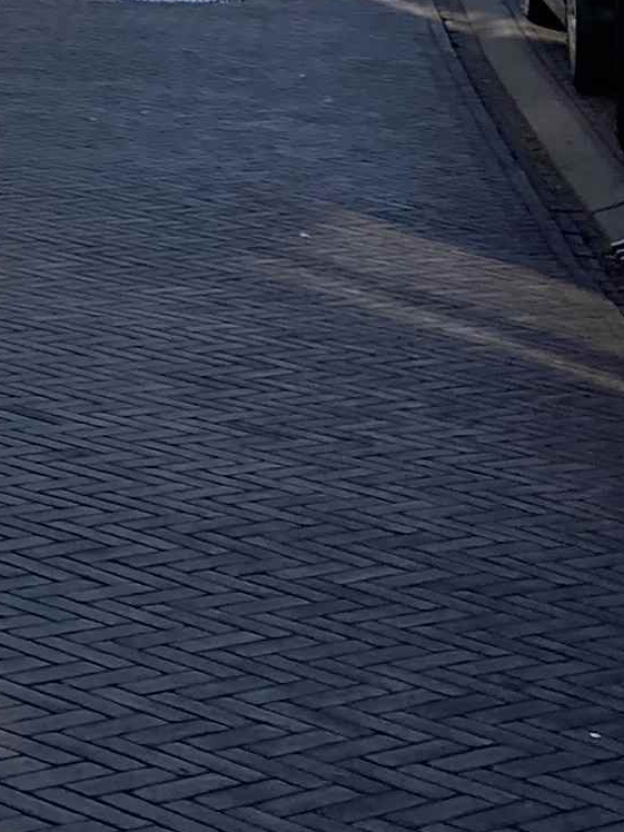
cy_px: -385
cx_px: -805
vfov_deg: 12.5
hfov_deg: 9.0
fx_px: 3629
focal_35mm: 151
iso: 20
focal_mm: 3.99
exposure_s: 1/1919
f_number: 1.8
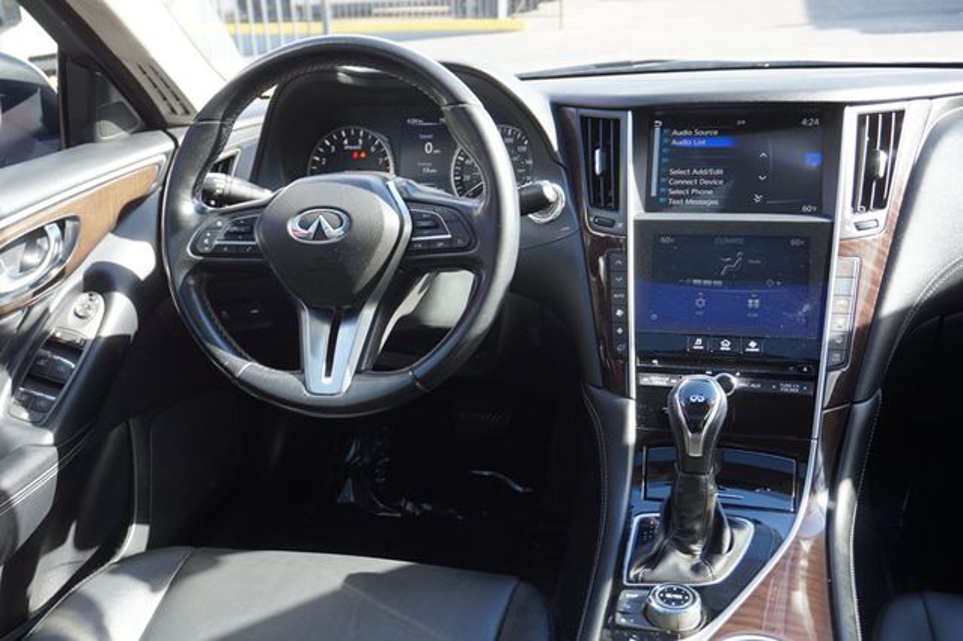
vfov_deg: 38.3
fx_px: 922
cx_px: 482
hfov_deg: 55.1
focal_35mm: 34
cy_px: 320
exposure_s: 1/60
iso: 125
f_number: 4
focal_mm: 23
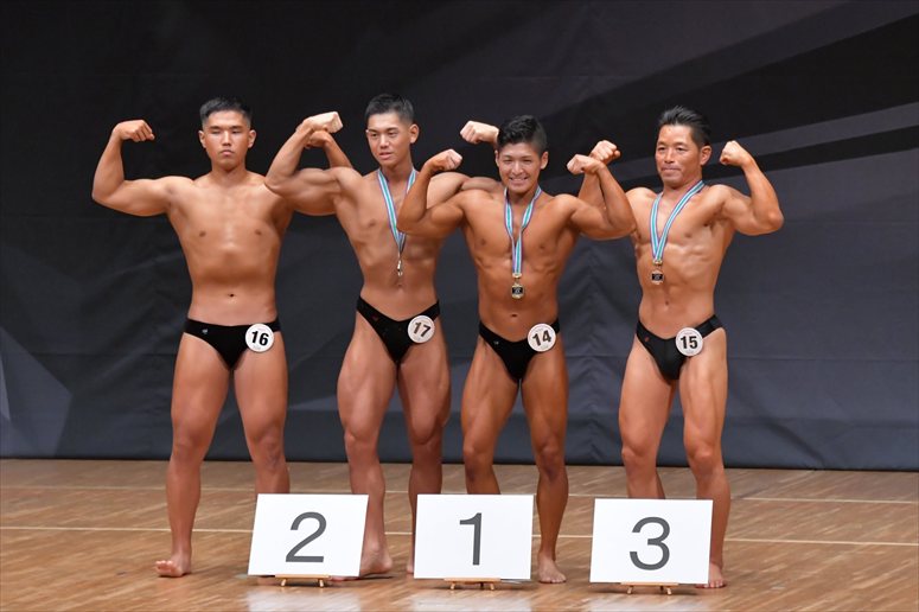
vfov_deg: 5.4
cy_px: 306
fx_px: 6506
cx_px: 460
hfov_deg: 8.1
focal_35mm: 255
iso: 6400
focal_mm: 170
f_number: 5.6
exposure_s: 1/400
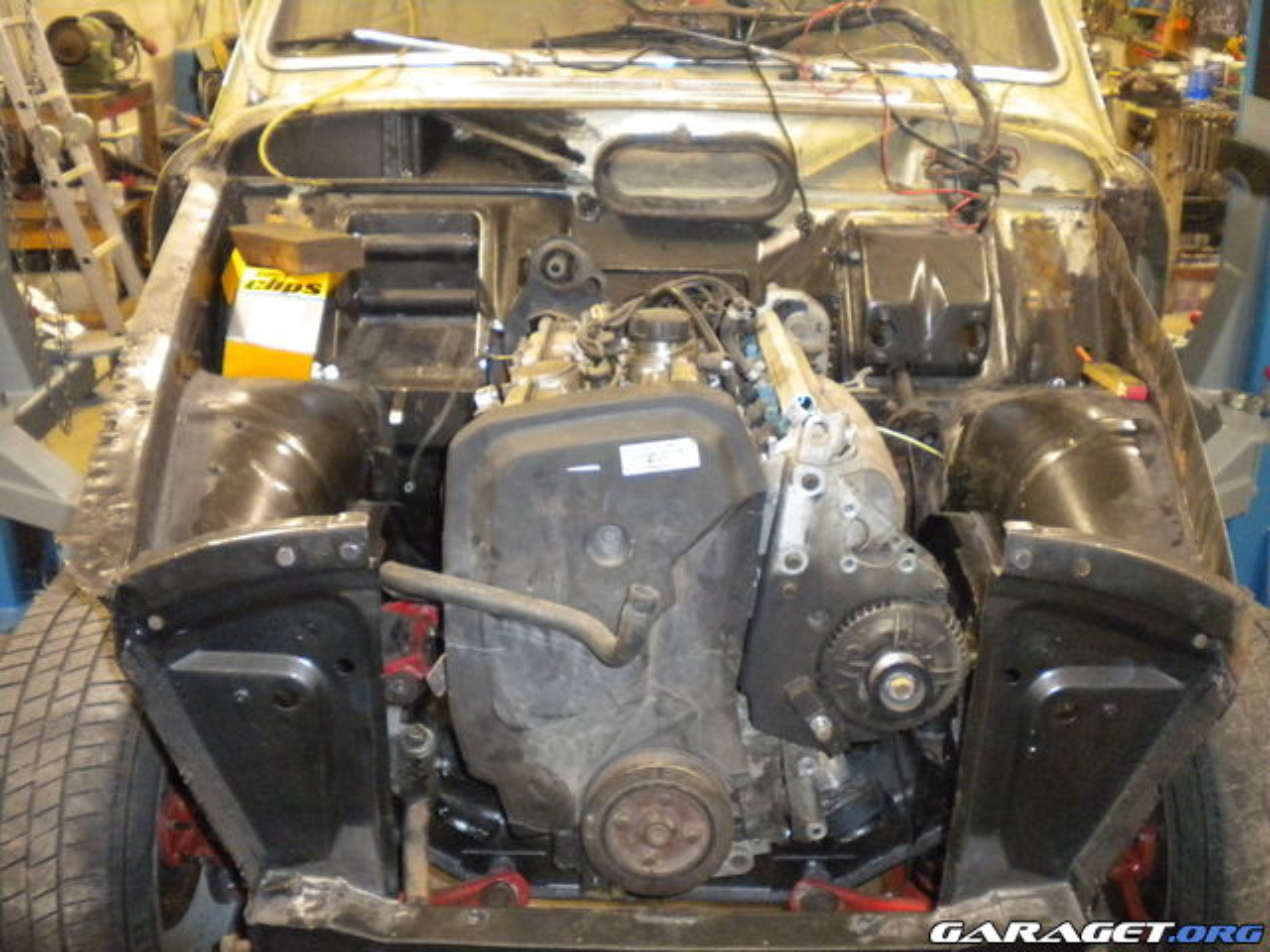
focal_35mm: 35
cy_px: 476
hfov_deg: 52.6
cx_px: 635
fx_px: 1284
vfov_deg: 40.7
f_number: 3.1
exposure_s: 1/30
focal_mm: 6.3
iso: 800
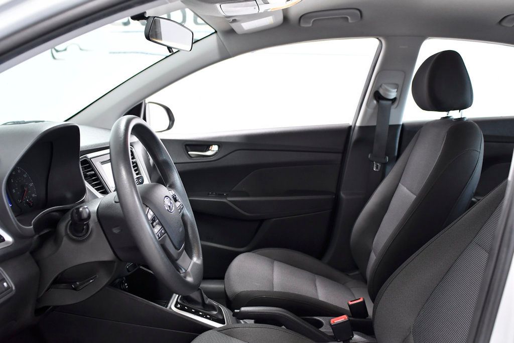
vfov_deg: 36.9
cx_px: 257
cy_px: 172
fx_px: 514
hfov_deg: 53.1
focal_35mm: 36
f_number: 3.5
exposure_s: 1/200
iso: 1250
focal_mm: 24
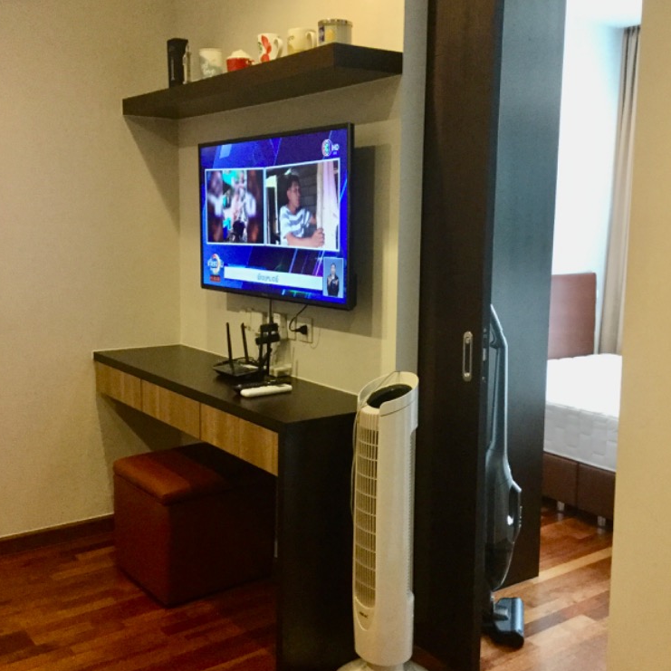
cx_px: 337
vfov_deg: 44.9
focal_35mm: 37
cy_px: 322
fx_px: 811
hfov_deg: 44.9
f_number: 2.4
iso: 200
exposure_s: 1/17
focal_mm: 3.3
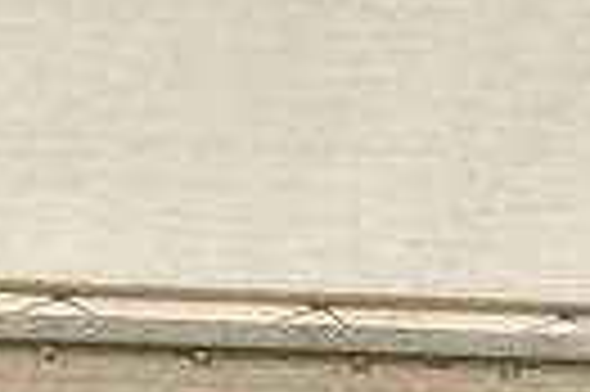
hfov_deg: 8.8
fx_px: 3847
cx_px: 180
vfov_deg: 5.7
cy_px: 800
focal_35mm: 235
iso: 100
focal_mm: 20
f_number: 6.3
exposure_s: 1/160
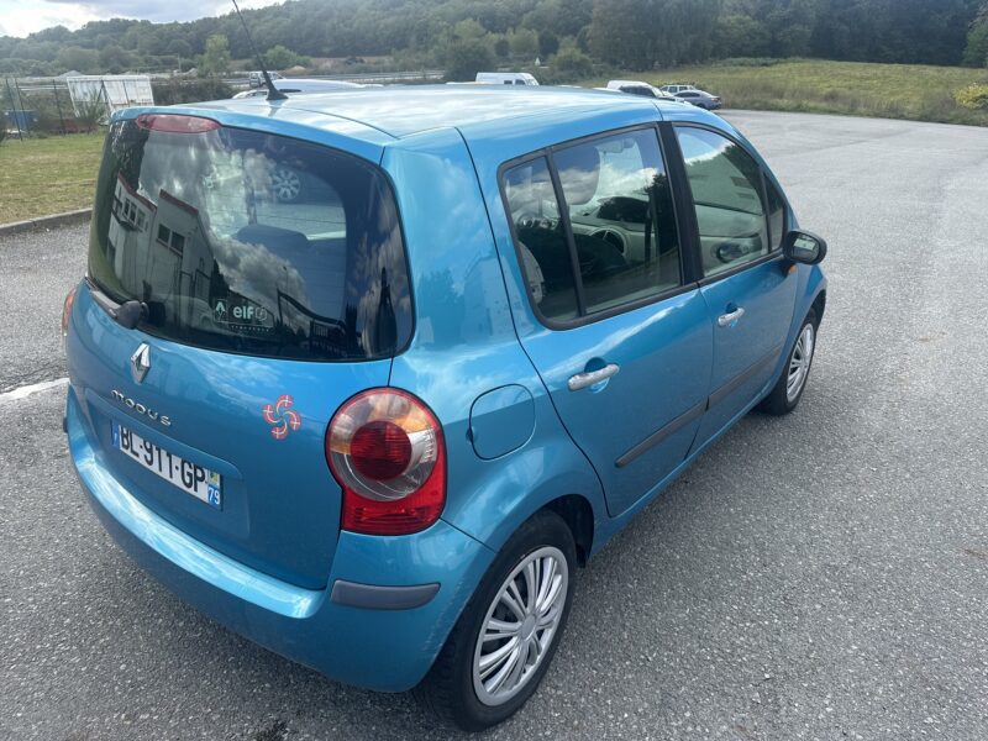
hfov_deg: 71.6
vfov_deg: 56.8
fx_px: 685
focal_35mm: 24
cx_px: 494
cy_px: 370
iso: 80
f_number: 1.78
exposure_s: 1/1289
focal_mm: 6.86
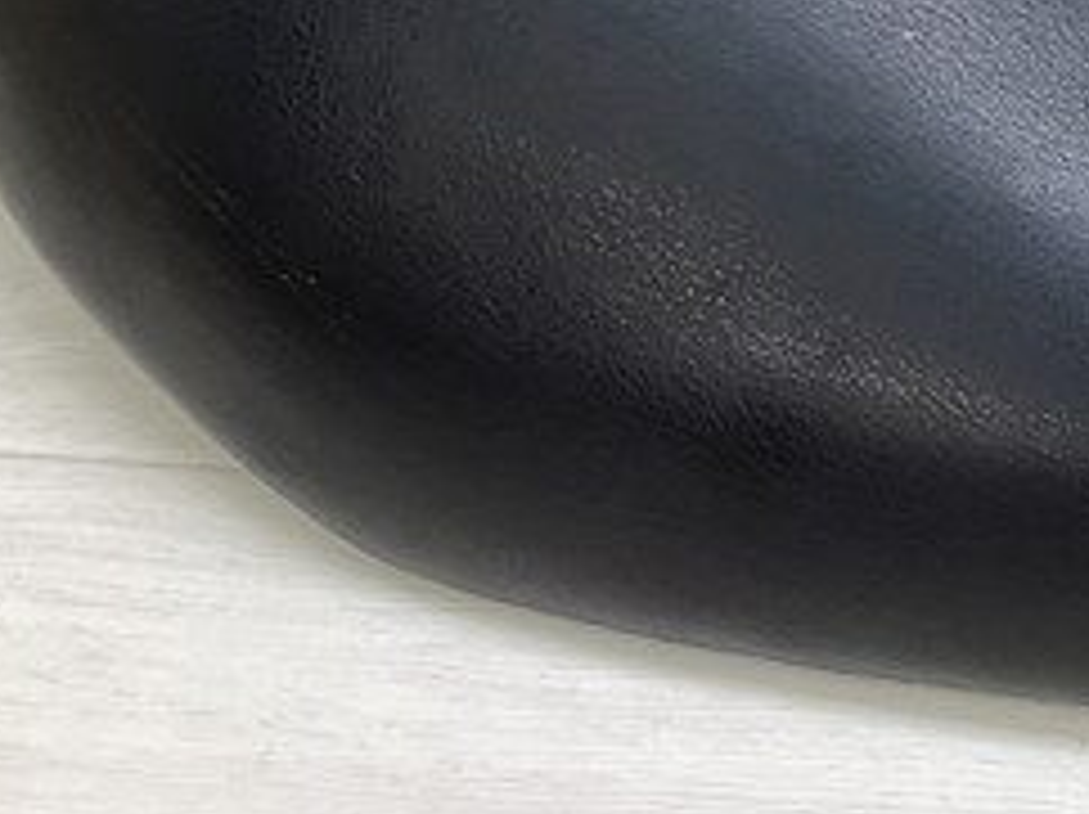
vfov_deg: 18.3
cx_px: 1098
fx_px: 2420
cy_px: -99
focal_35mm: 77
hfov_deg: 24.2
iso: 50
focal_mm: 3.3
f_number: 2.4
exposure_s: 1/60
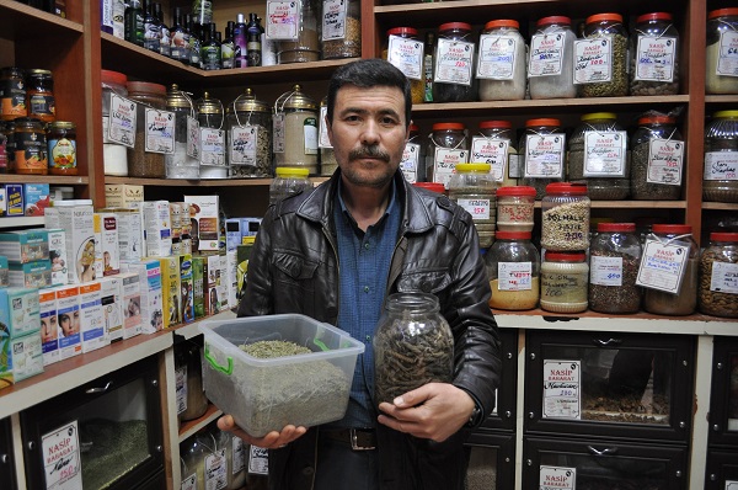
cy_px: 245
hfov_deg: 62.0
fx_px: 614
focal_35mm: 30
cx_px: 369
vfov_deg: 43.5
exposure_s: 1/50
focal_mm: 20
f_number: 3.8
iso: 800
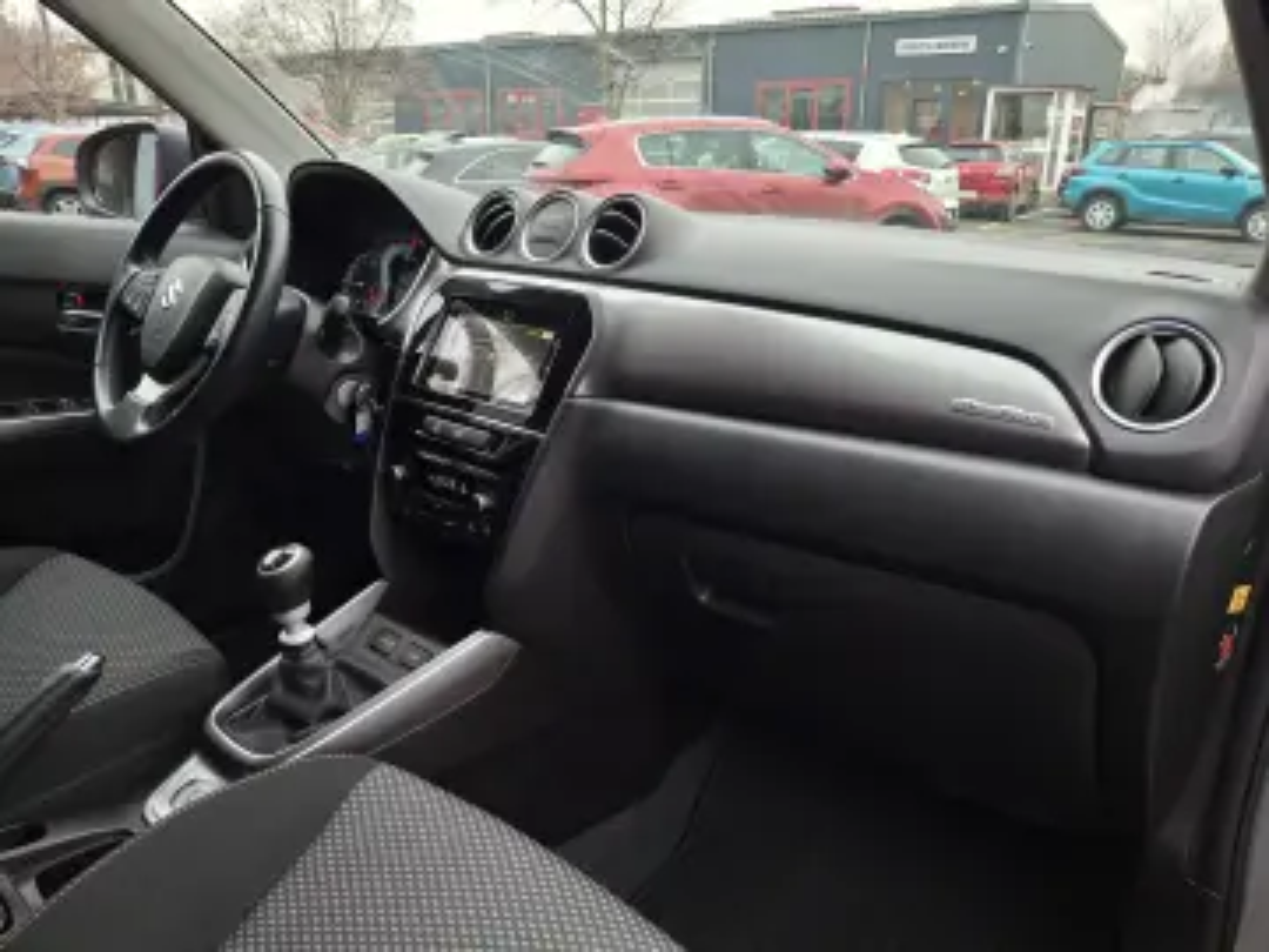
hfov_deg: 69.4
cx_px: 634
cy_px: 476
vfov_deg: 54.9
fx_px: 916
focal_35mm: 25
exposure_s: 1/100
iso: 80
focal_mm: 4.69
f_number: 1.8
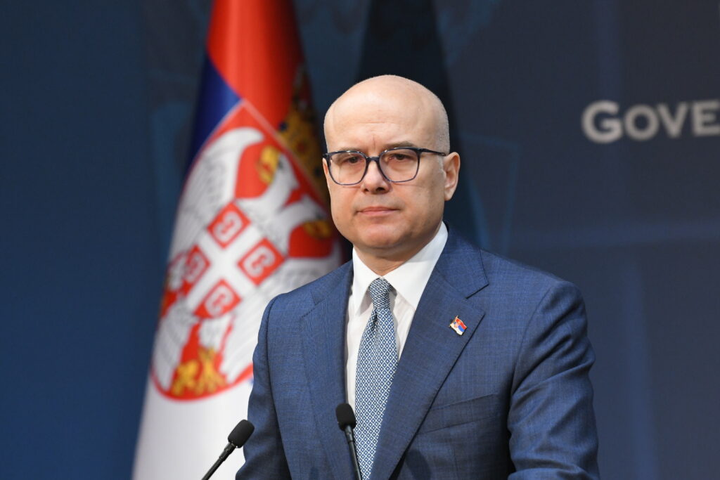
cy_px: 240
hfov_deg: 6.9
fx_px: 6000
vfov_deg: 4.6
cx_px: 360
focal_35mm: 300
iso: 2500
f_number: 4
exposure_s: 1/400
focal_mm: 200
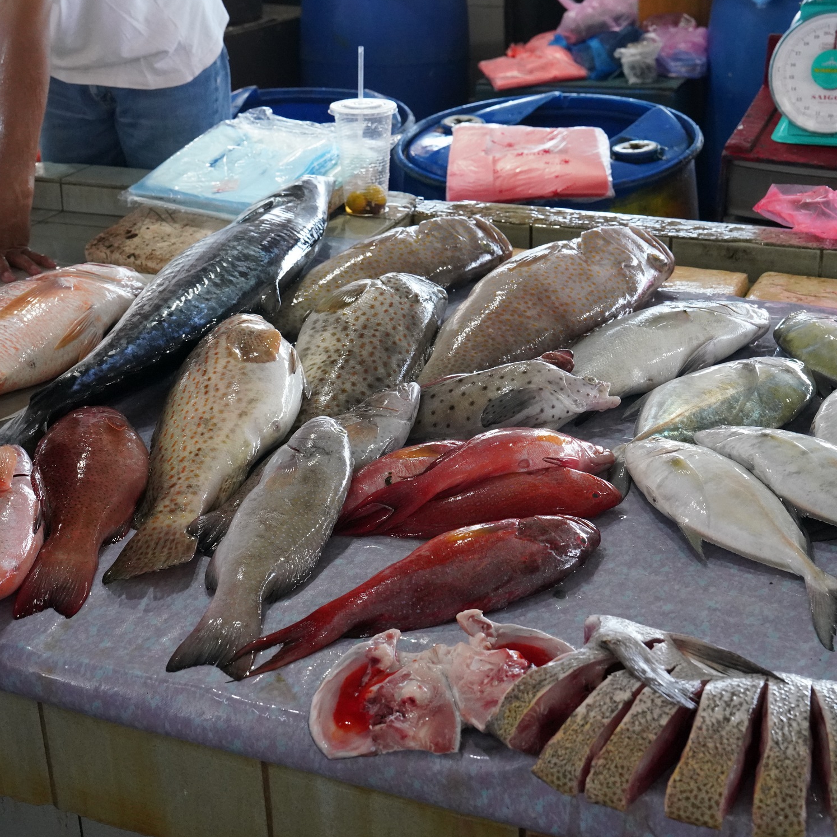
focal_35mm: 54
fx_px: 1477
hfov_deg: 31.6
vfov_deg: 31.6
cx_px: 418
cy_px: 396
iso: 6400
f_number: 8
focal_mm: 38
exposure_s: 1/100
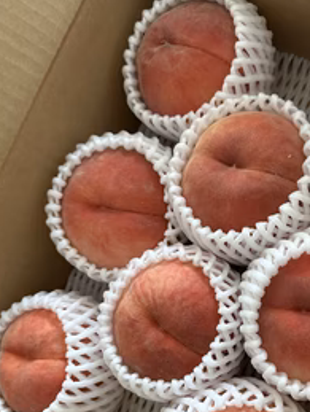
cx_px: 192
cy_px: 264
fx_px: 441
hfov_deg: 38.5
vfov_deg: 49.5
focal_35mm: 37
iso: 400
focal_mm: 6.86
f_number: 1.78
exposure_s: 1/60
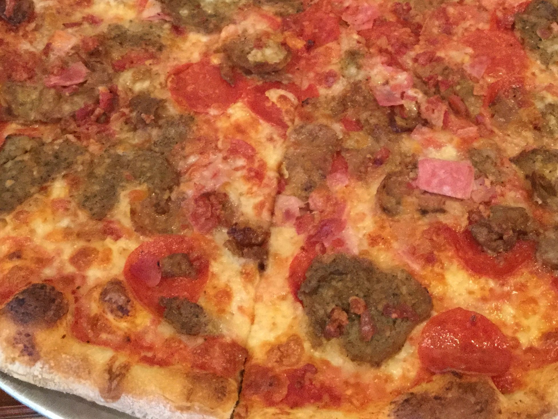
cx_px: 344
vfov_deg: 27.4
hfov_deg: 36.6
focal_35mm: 52
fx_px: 838
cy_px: 80
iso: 200
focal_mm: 3.3
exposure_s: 1/30
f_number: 2.4
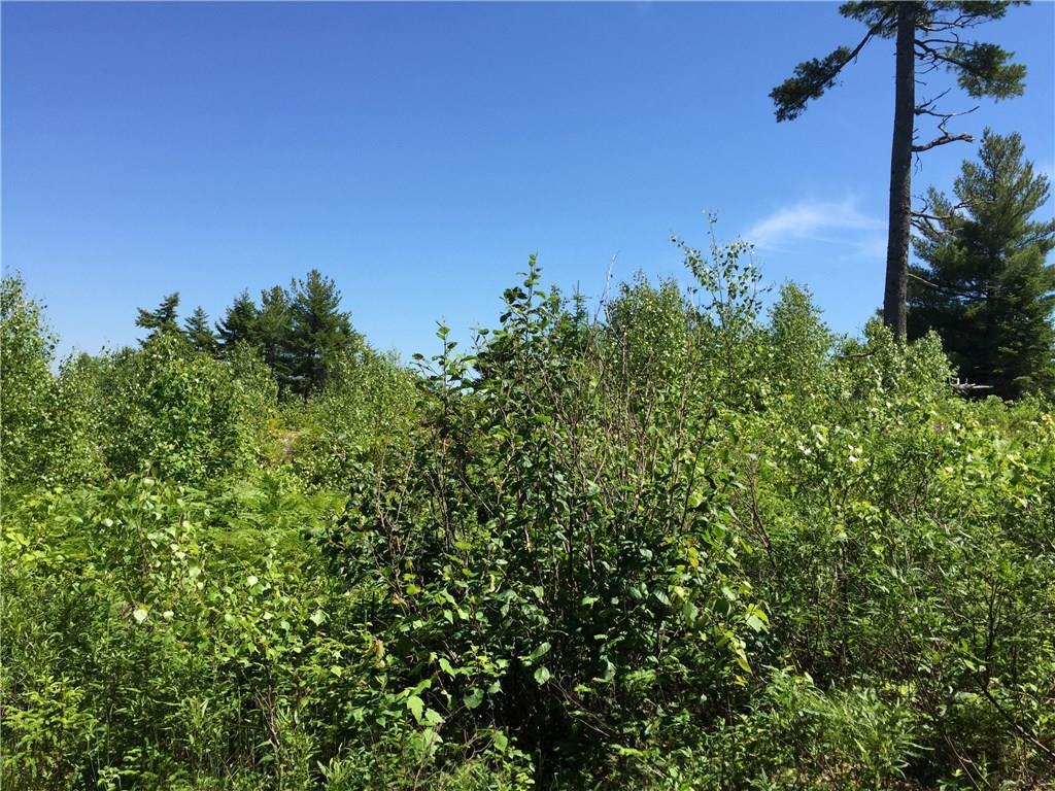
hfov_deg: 61.7
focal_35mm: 29
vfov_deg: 48.2
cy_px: 396
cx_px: 528
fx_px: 884
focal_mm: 4.15
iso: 32
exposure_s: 1/1236
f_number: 2.2
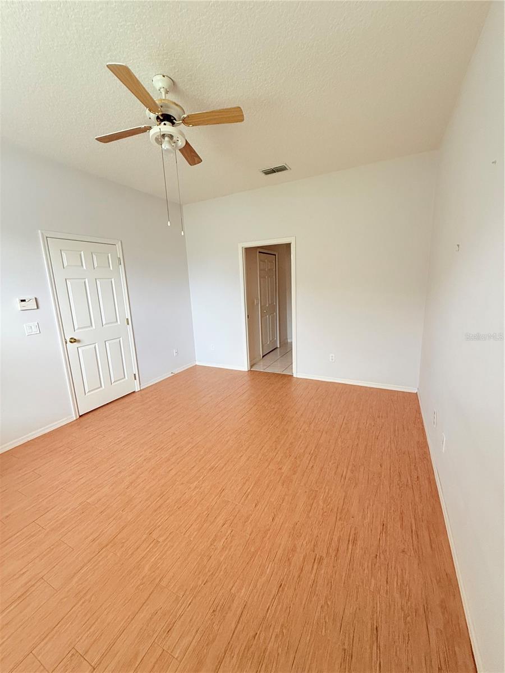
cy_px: 336
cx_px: 252
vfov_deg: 102.1
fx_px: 272
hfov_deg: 85.7
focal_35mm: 14
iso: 320
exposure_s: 1/99
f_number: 2.2
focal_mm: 2.22
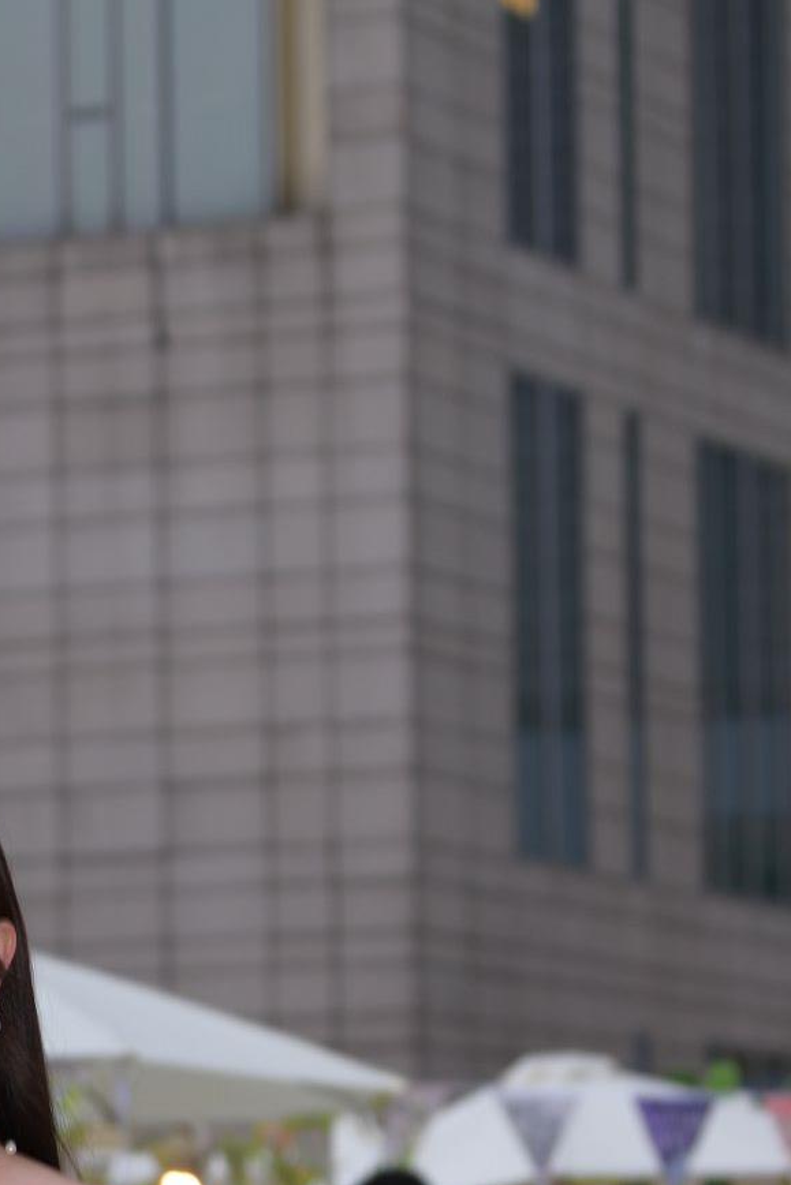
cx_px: -212
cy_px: 1126
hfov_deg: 6.4
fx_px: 7017
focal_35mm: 213
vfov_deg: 9.6
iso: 250
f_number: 3.5
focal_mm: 70
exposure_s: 1/200
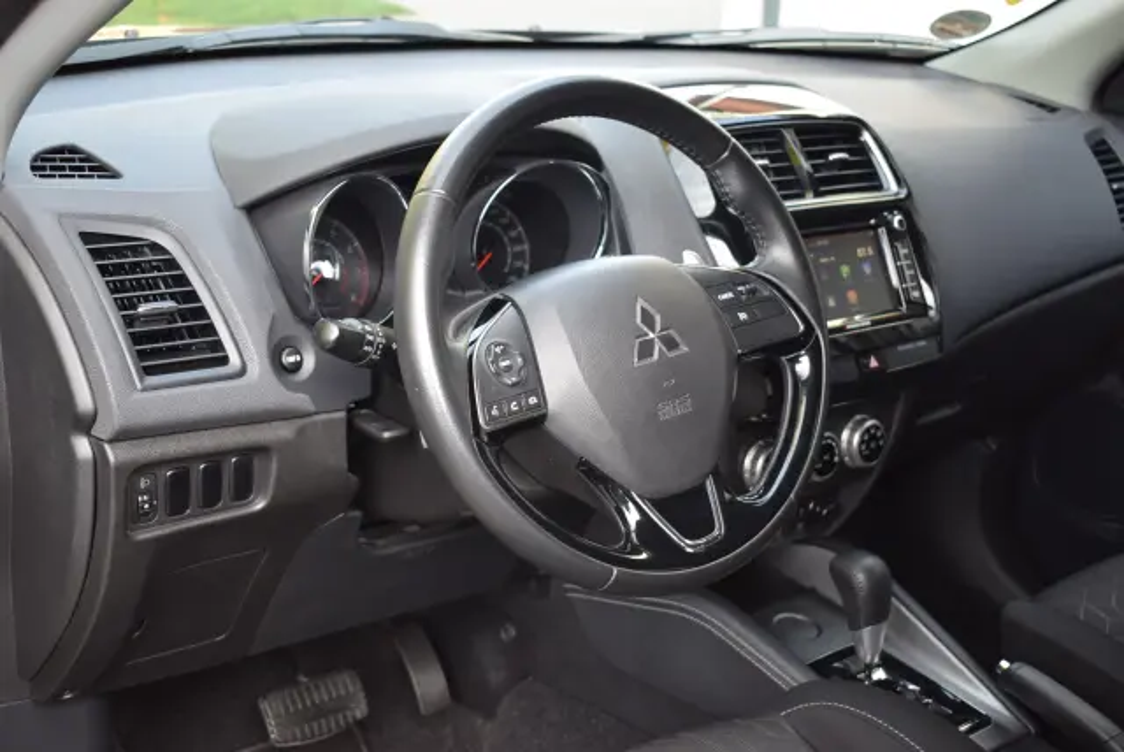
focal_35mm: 46
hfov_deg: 42.3
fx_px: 1453
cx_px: 562
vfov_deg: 29.0
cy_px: 376
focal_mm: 31
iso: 400
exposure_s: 1/80
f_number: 4.5
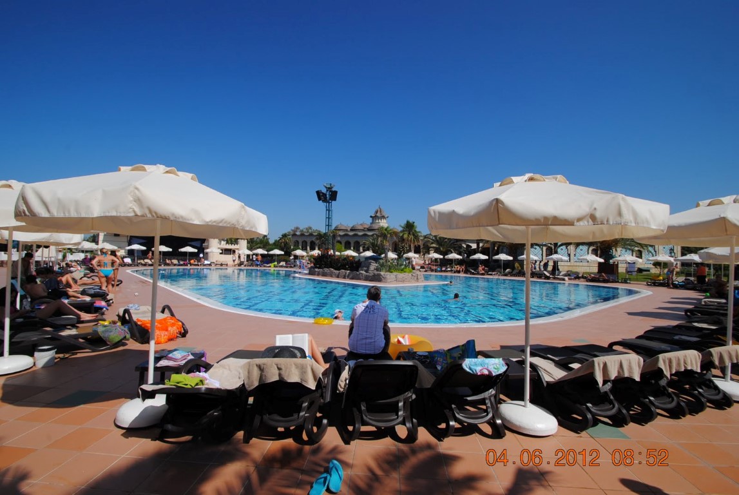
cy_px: 248
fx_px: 308
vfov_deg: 77.5
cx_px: 370
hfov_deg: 100.3
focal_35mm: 15
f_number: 10
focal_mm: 10
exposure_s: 1/400
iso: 100
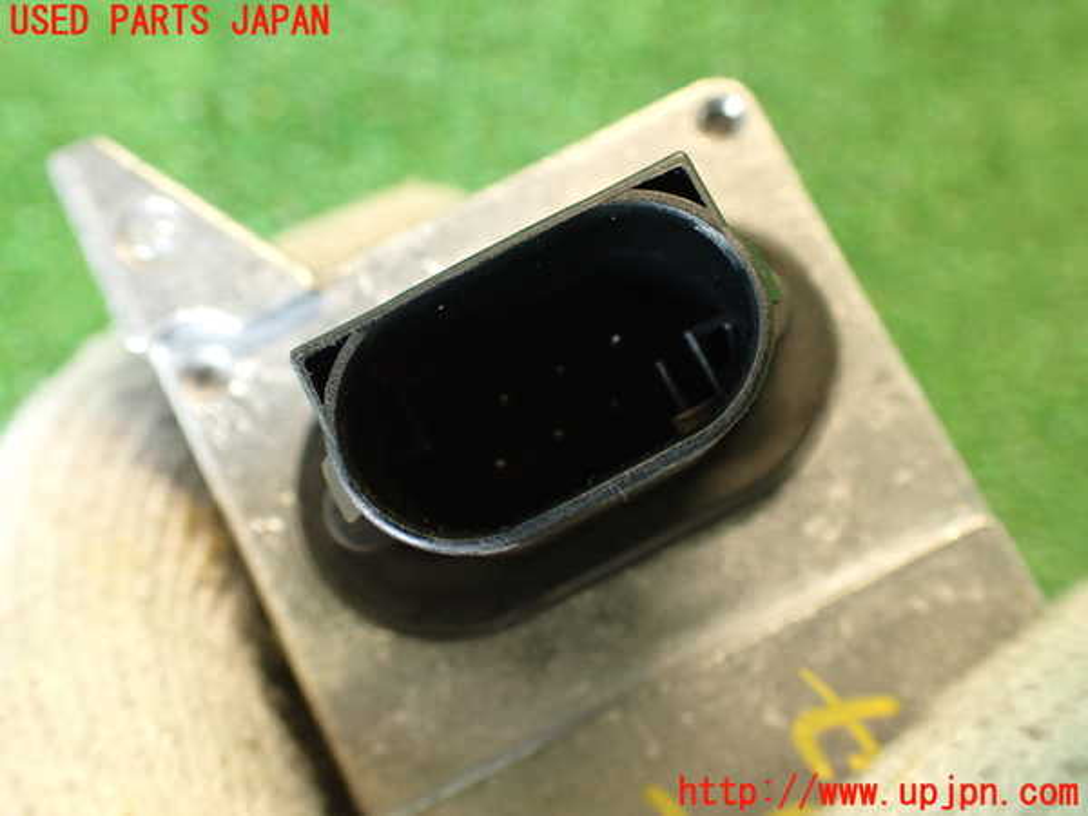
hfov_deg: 56.8
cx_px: 544
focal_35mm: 32
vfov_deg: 44.2
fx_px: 1006
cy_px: 408
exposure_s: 1/30
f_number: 2.4
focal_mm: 5.79
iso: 500
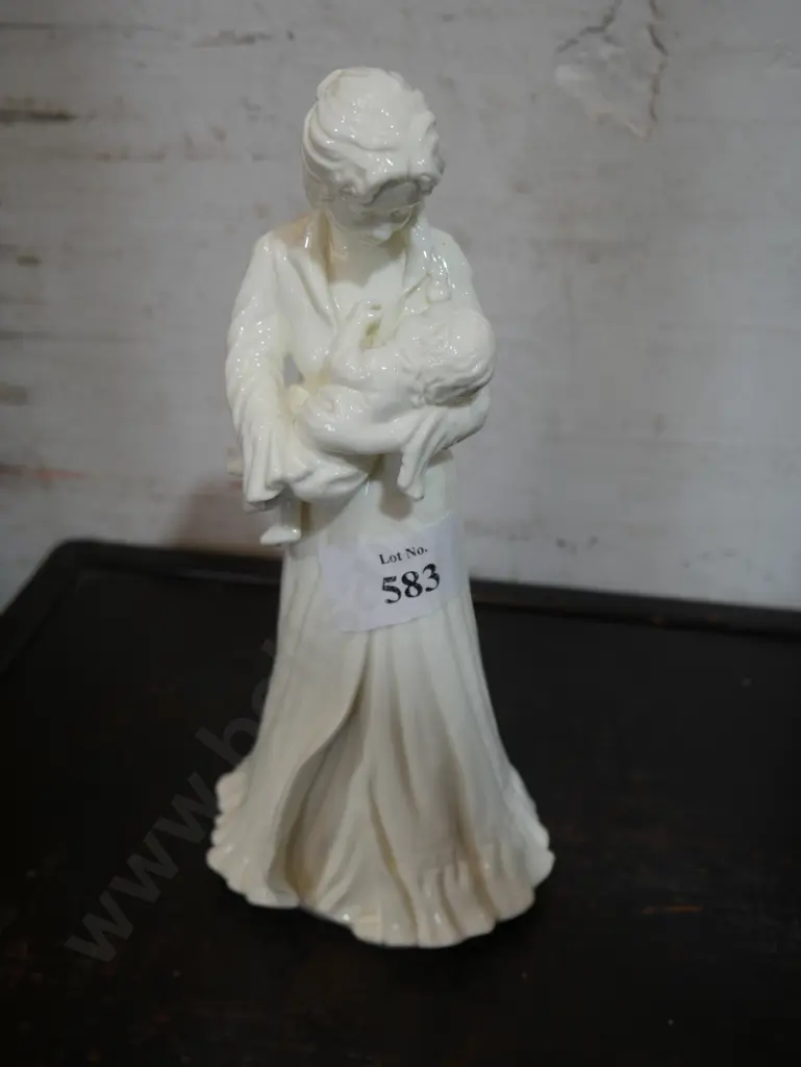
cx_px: 400
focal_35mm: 40
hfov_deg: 36.0
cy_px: 534
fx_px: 1233
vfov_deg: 46.8
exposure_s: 1/60
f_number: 4.5
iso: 250
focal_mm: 20
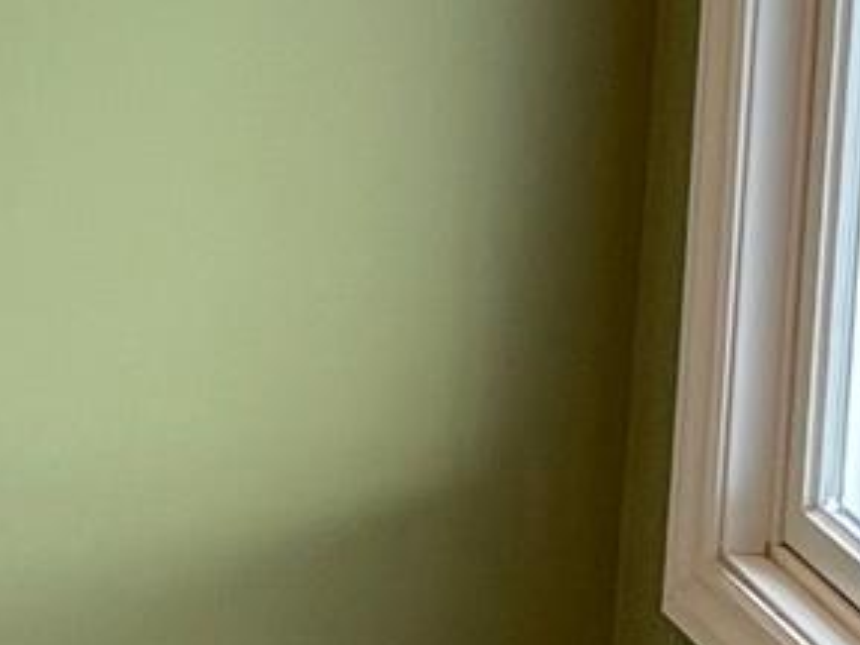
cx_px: -1357
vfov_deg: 7.8
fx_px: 4573
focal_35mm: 184
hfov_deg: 9.3
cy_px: -482
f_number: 1.6
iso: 100
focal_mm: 4.2
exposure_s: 1/60
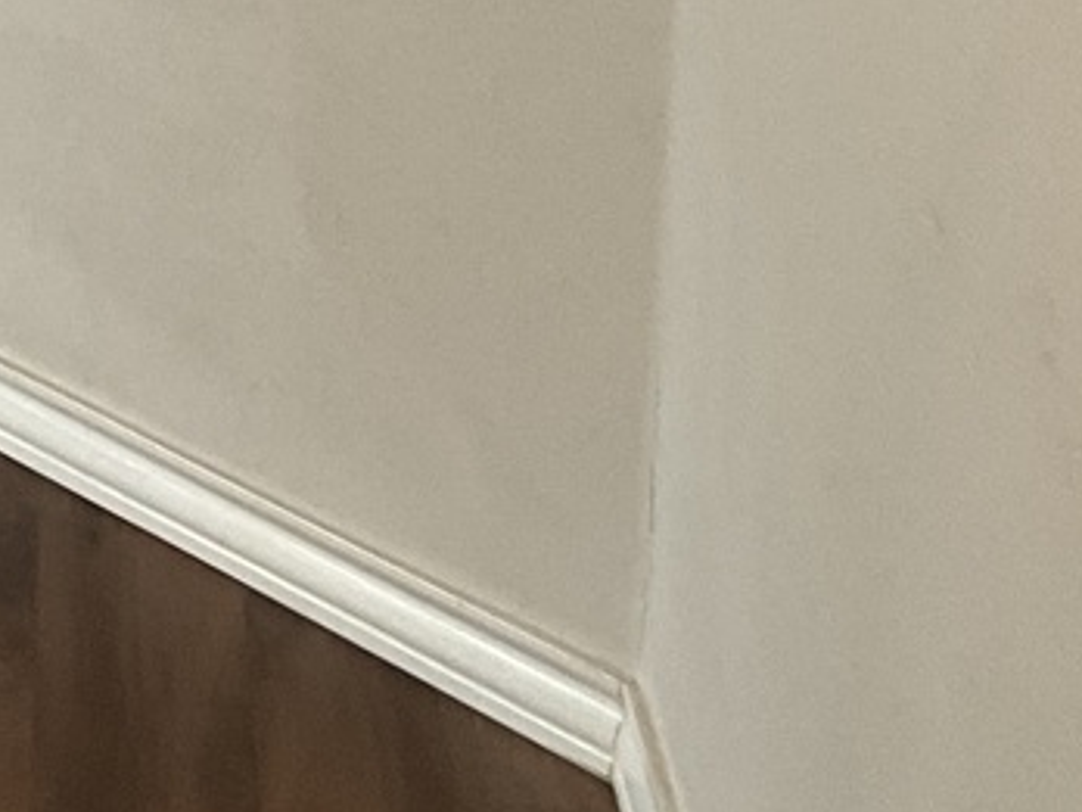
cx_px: -1026
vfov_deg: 11.5
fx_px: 3751
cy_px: -635
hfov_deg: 14.0
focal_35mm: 120
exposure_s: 1/60
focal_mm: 3
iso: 64
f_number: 1.8
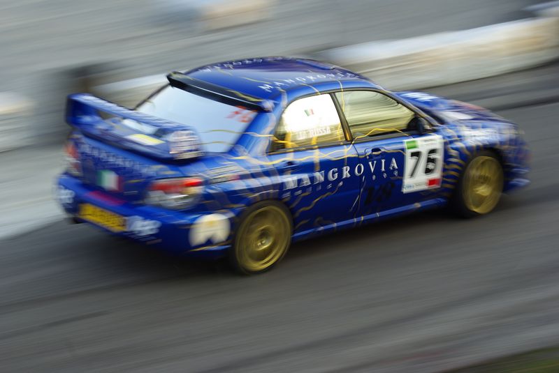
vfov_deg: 12.2
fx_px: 1748
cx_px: 280
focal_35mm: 112
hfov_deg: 18.2
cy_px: 186
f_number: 6.3
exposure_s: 1/25
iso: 100
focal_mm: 75
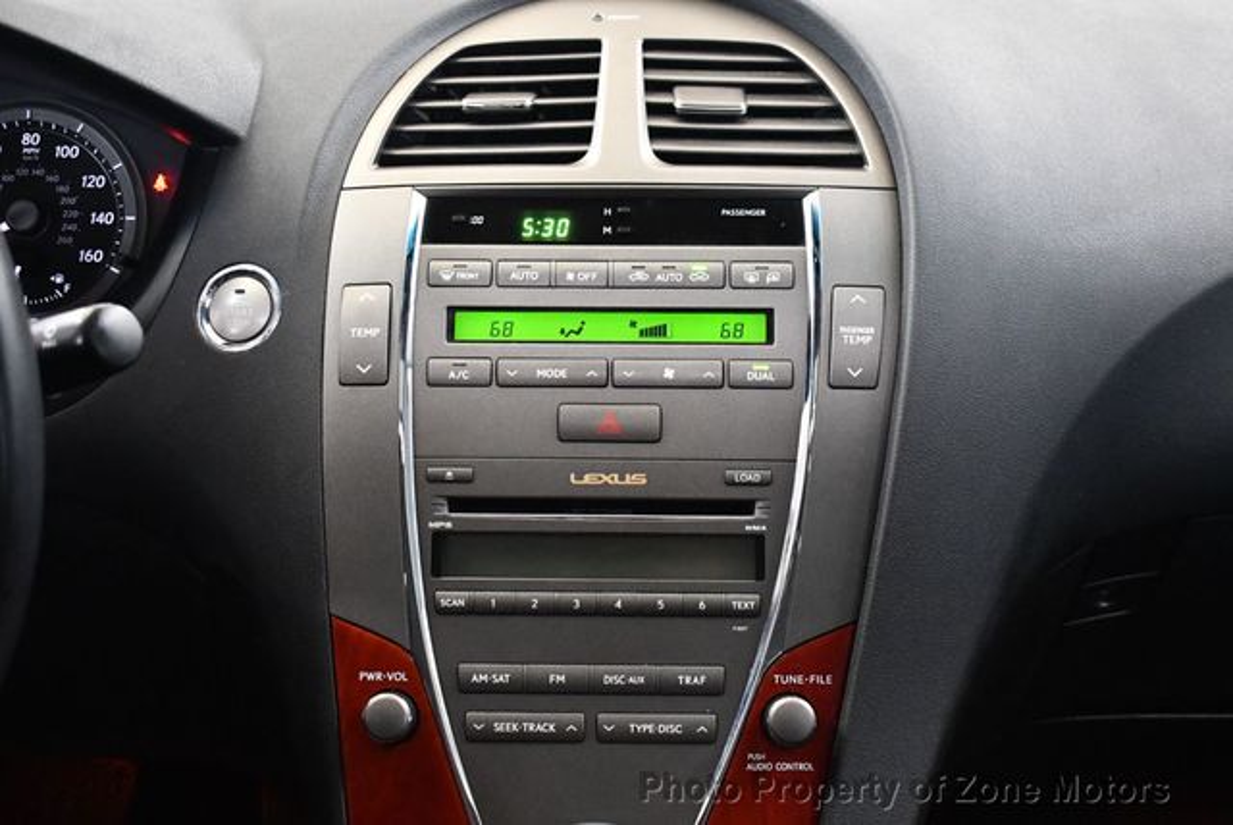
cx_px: 616
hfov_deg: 39.6
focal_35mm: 50
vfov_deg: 27.0
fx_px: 1714
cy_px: 412
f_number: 4
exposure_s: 1/60
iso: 4500
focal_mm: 25
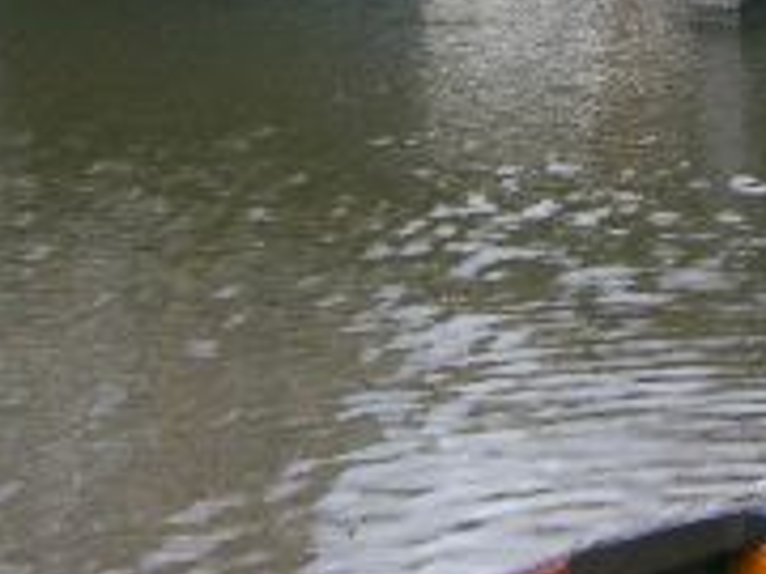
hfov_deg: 17.2
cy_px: -327
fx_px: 2523
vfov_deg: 12.3
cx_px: 594
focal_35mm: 114
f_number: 2.8
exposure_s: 1/8.4
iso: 50
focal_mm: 8.9
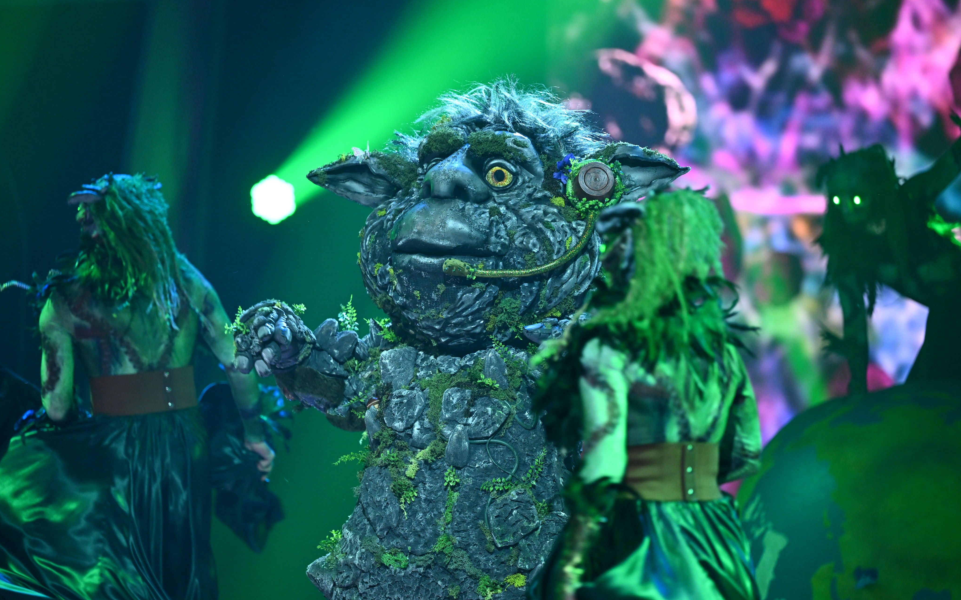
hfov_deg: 12.4
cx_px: 481
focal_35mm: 169
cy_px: 321
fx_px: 4426
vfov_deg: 7.8
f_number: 2.8
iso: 2500
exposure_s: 1/320
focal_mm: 165
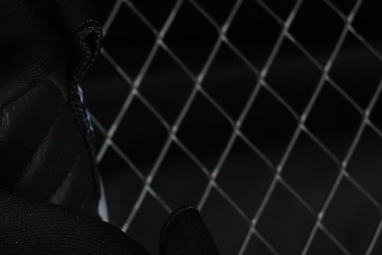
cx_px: -270
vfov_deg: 4.8
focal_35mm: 287
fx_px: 3045
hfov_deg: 7.0
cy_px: 387
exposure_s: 1/60
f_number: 6.3
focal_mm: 50
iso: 160
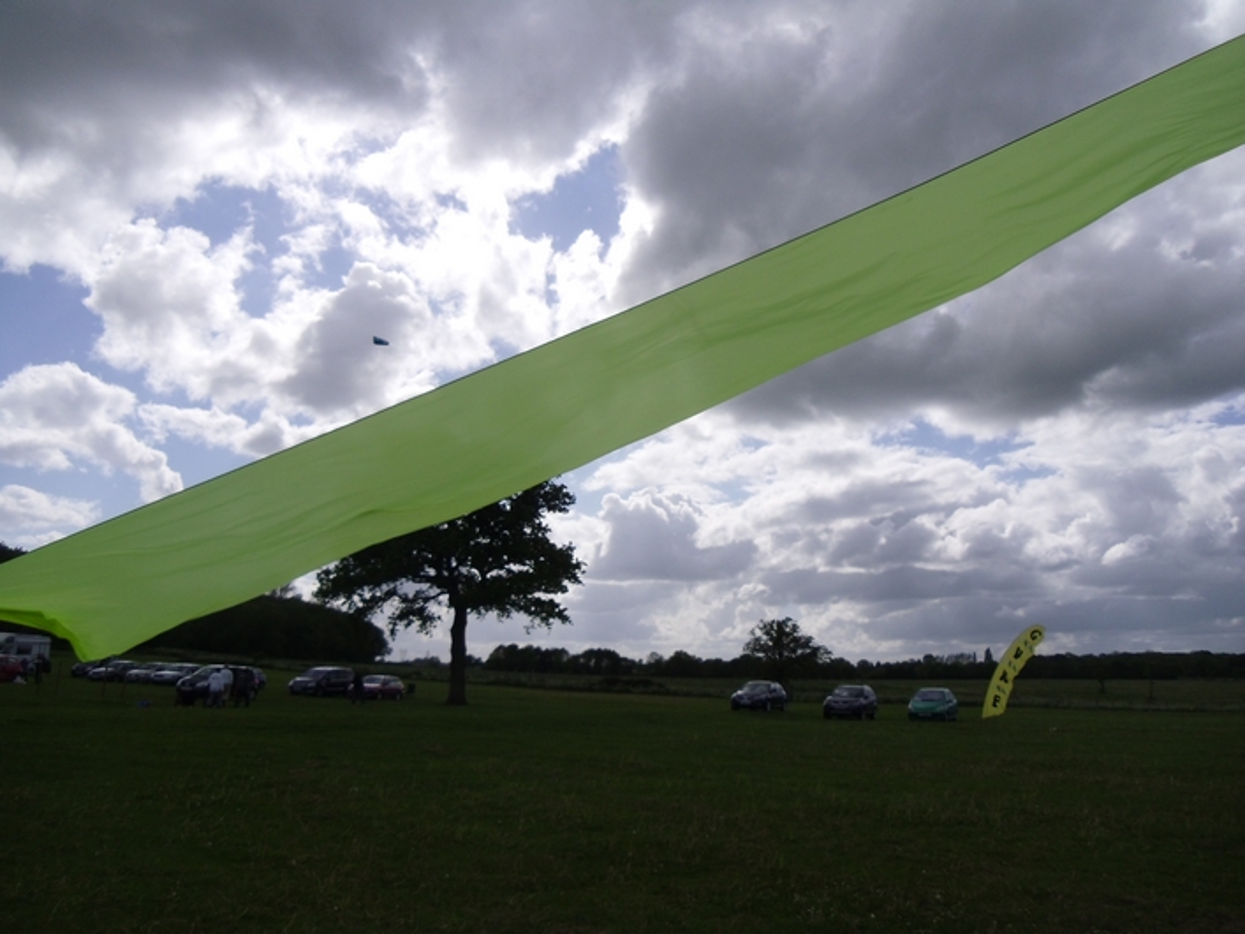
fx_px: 1115
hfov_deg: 58.4
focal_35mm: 31
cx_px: 622
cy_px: 467
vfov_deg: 45.4
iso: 80
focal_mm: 5.6
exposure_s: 1/346
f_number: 9.5
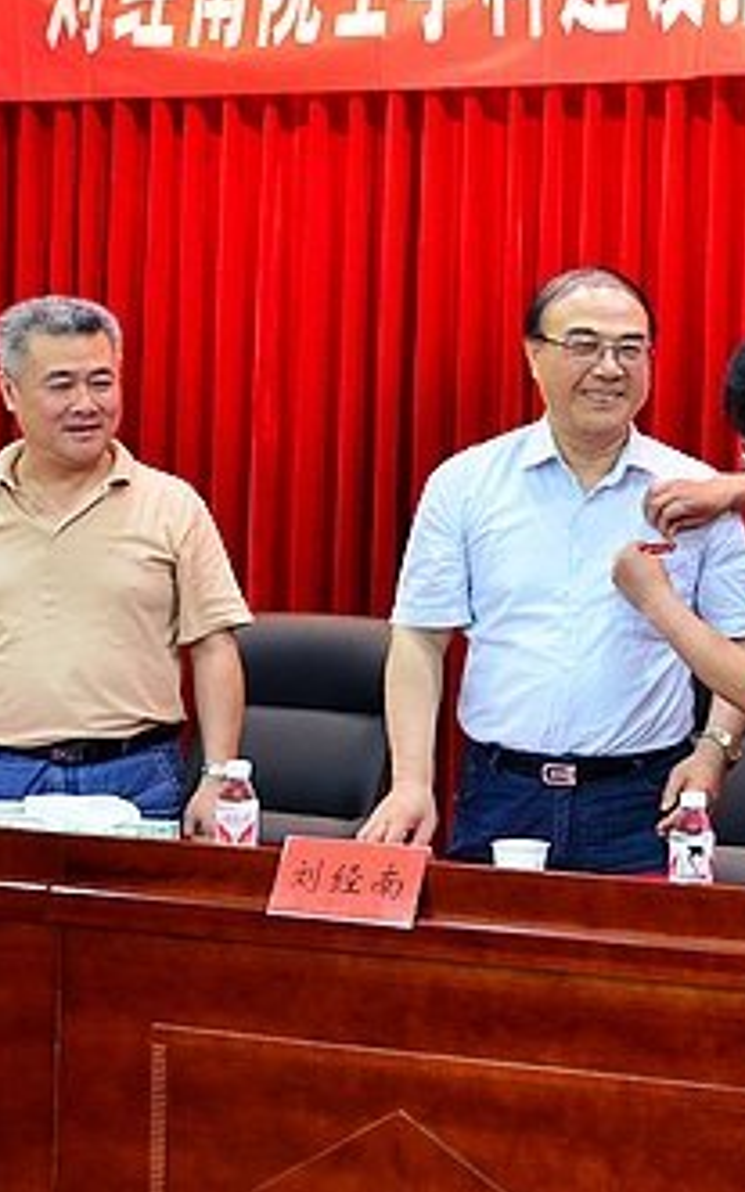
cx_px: 900
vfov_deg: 33.5
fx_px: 1981
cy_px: 558
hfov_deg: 20.0
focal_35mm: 61
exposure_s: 1/40
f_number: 5
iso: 1600
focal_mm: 22
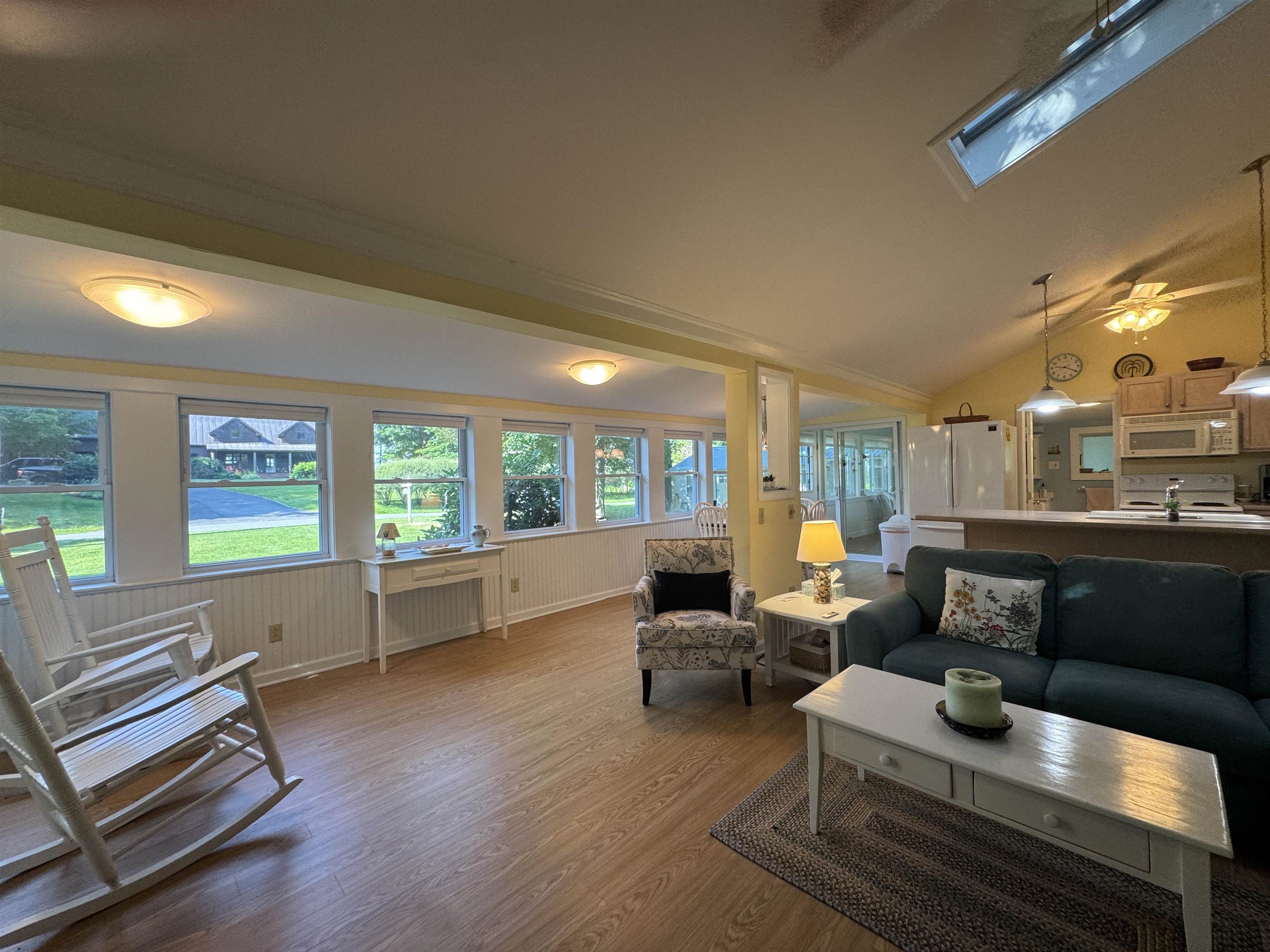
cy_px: 476
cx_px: 635
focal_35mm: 14
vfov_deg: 85.7
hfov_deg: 102.1
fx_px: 514
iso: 160
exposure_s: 1/120
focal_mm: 2.22
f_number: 2.2
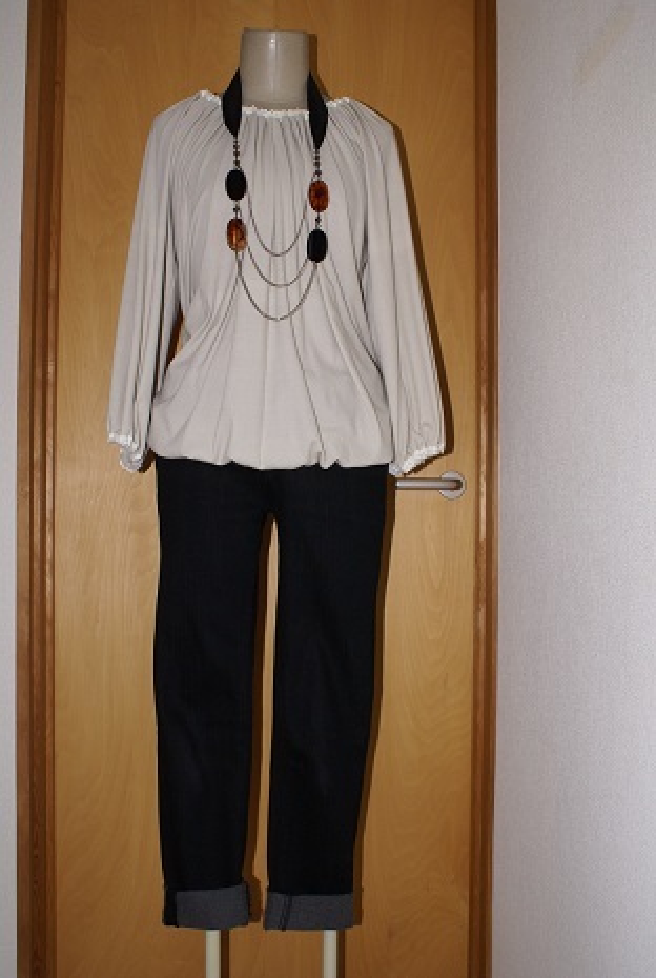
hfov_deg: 40.1
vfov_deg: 57.1
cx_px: 328
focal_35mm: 33
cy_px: 489
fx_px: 898
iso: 400
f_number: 5.6
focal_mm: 22
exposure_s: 1/60
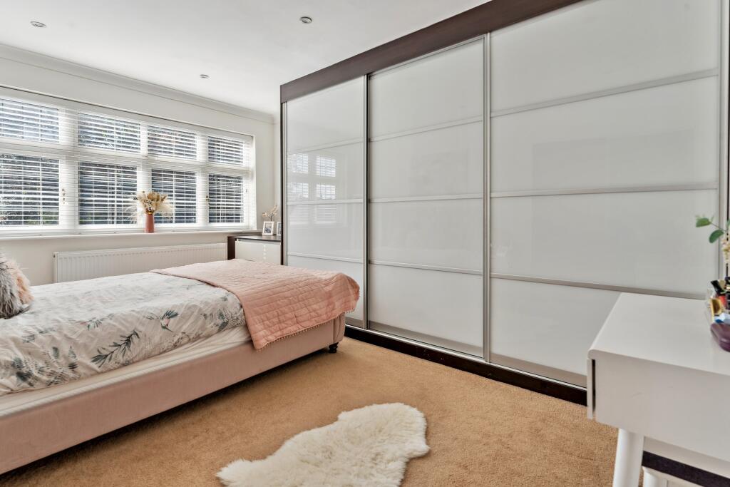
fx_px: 337
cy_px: 244
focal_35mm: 17
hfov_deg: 94.6
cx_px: 365
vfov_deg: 71.7
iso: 200
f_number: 9
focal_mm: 16.6
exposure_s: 1/30
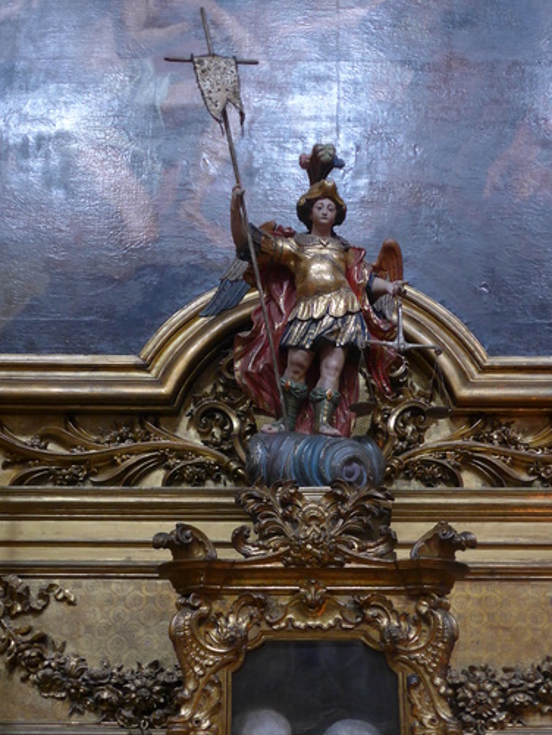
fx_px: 978
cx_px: 304
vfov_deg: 40.9
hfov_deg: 31.5
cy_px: 465
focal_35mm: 46
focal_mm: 7.5
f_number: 2.4
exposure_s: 1/5
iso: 400
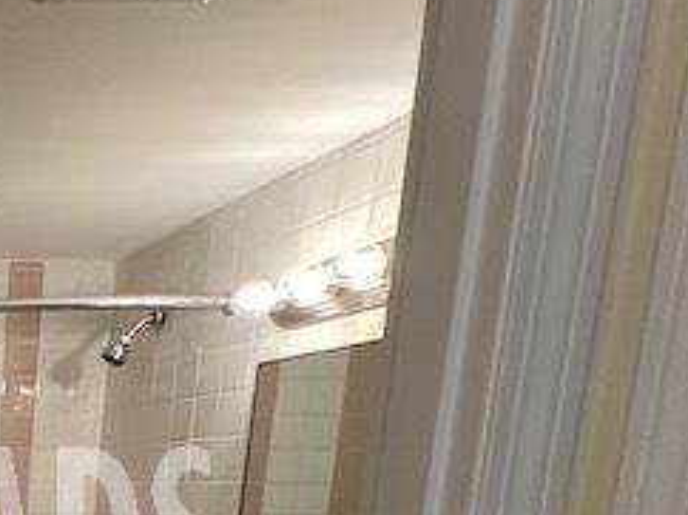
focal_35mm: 43
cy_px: 671
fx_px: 854
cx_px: -338
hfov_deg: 28.6
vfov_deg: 27.8
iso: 125
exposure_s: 1/60
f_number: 1.8
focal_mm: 1.57
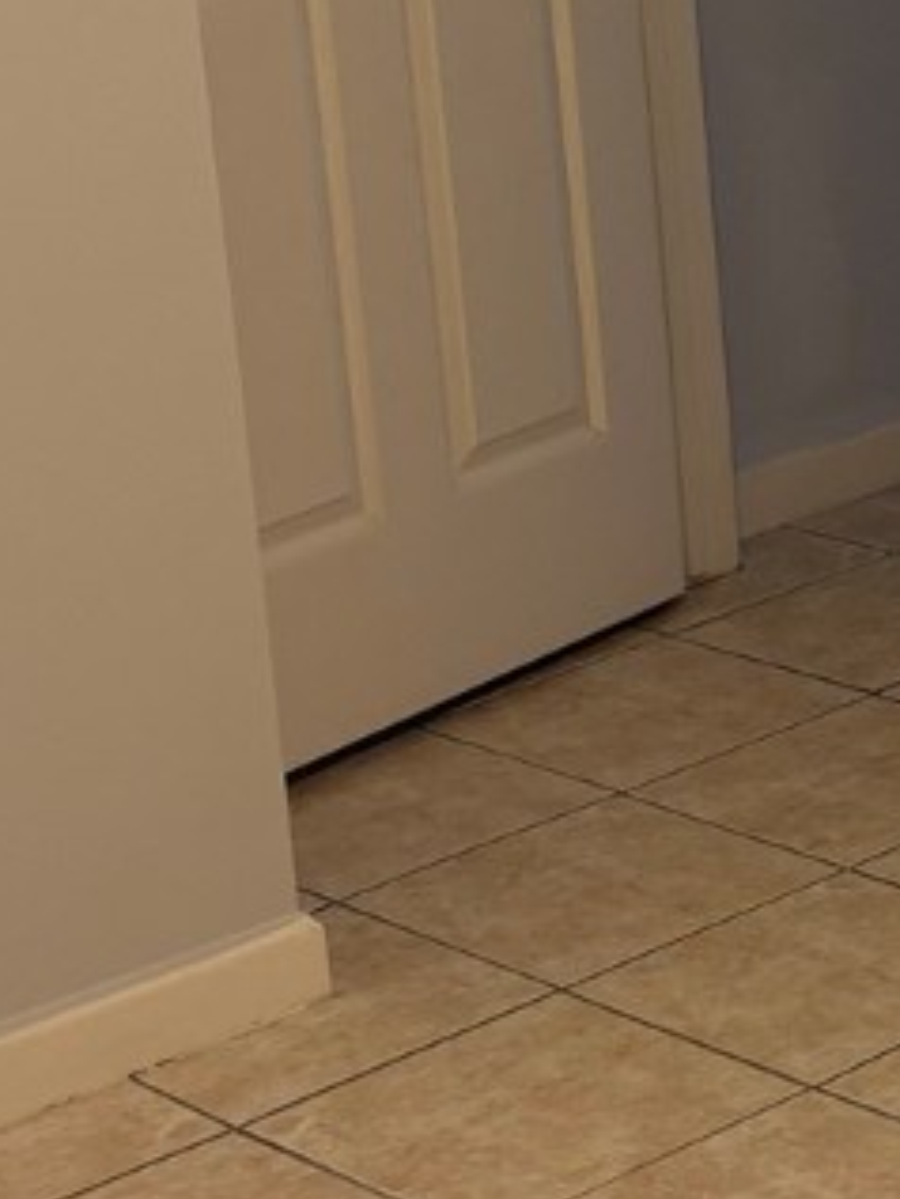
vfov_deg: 15.6
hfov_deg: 11.4
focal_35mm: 126
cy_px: 386
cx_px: 1248
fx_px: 4365
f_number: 1.6
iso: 80
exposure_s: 1/60
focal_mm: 5.96
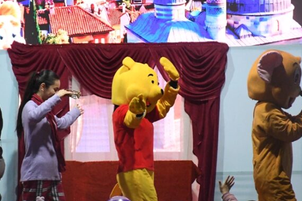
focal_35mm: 303
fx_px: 2540
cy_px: 118
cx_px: 127
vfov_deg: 4.5
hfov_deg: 6.8
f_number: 5.6
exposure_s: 1/400
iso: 8000
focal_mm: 112
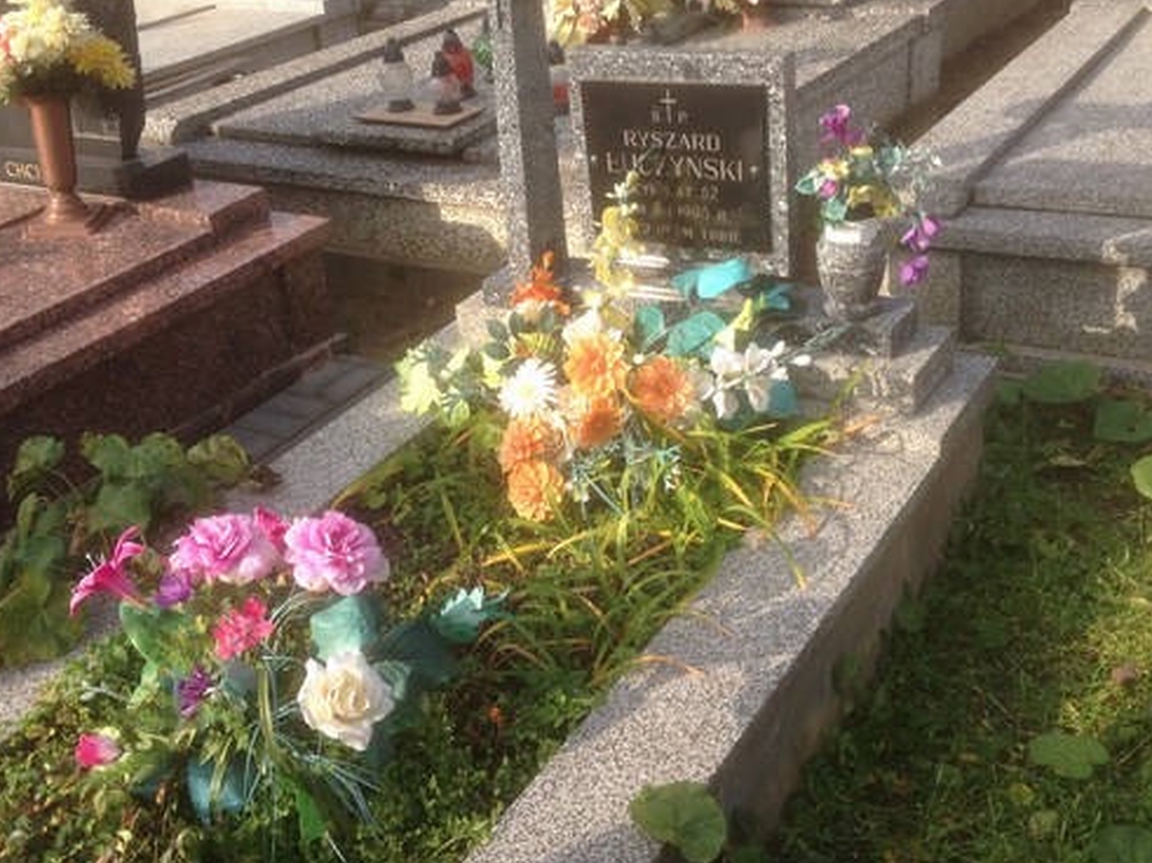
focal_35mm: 43
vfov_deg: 33.6
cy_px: 389
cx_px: 516
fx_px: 1431
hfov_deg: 43.8
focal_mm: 4.12
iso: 50
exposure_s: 1/653
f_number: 2.4
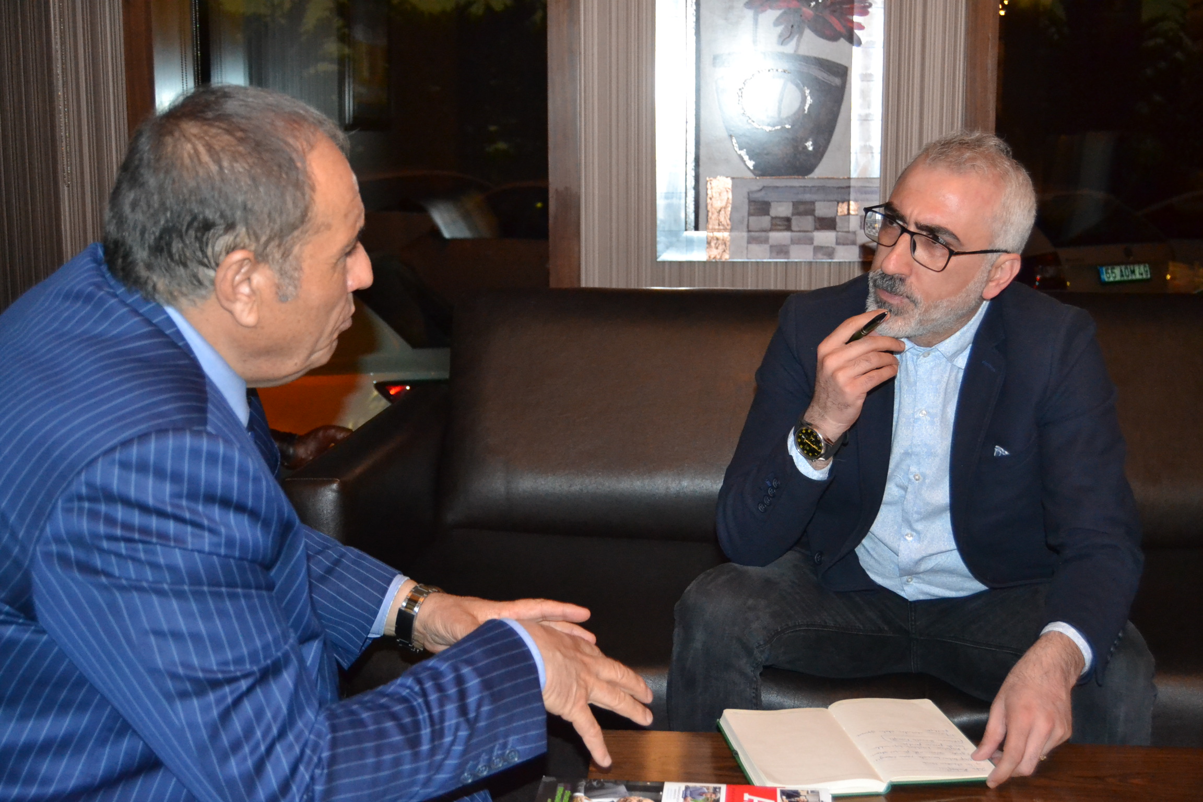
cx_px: 602
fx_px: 1504
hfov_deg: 43.6
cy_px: 401
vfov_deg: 29.9
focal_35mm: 45
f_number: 4.2
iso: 3200
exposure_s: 1/60
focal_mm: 30
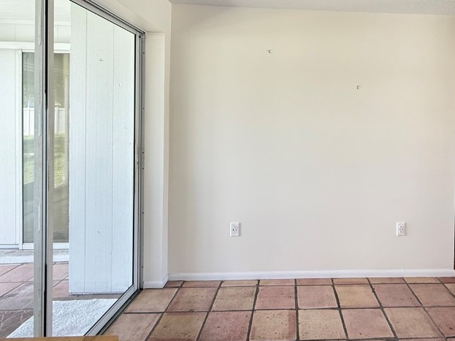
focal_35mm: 23
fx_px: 302
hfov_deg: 71.3
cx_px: 311
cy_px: 123
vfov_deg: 57.9
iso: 320
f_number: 2.2
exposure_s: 1/99
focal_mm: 2.22
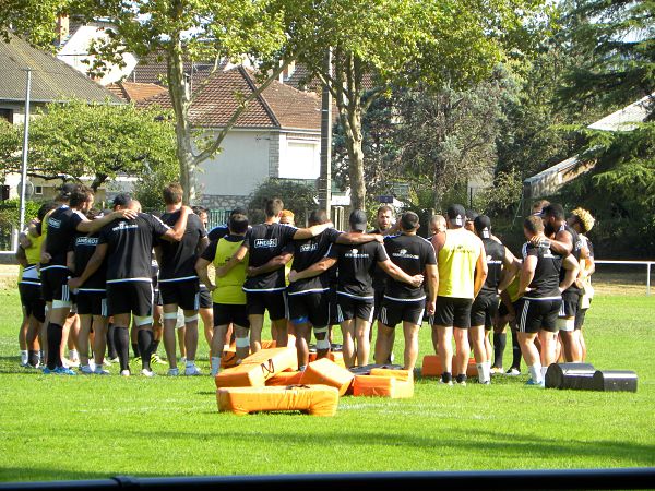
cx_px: 328
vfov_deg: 6.0
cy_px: 246
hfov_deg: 8.0
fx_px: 4674
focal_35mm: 247
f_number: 4.5
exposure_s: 1/156
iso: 64
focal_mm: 44
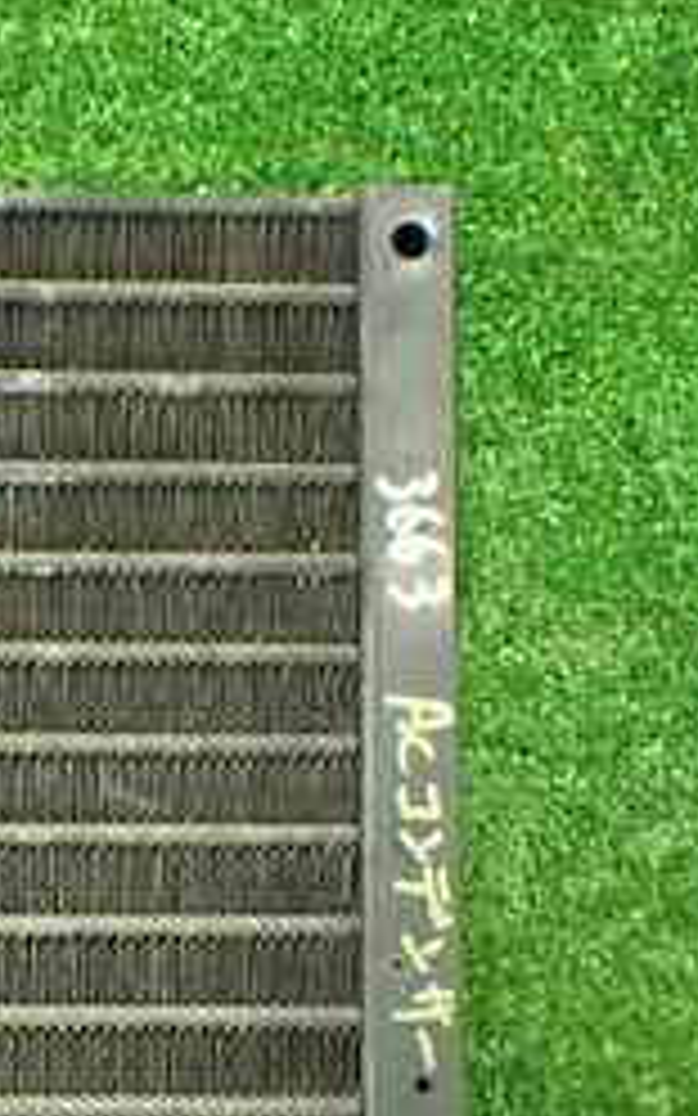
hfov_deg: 16.3
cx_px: -122
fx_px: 2344
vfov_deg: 26.2
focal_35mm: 77
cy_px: 922
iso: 800
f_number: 2.3
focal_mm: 5.4
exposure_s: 1/100
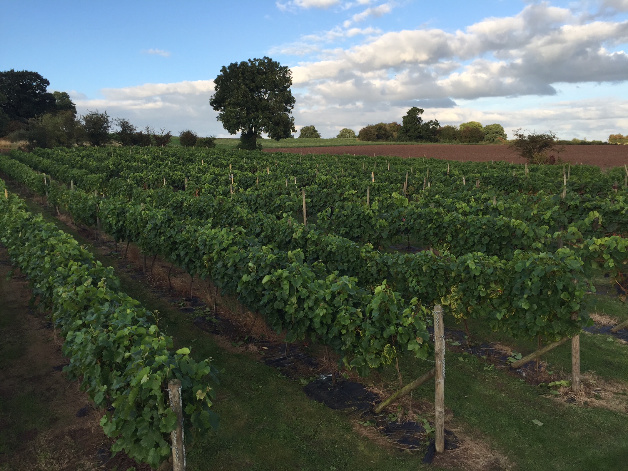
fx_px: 526
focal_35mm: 29
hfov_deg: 61.7
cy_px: 236
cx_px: 314
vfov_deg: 48.2
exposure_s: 1/775
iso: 32
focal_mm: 4.15
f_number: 2.2
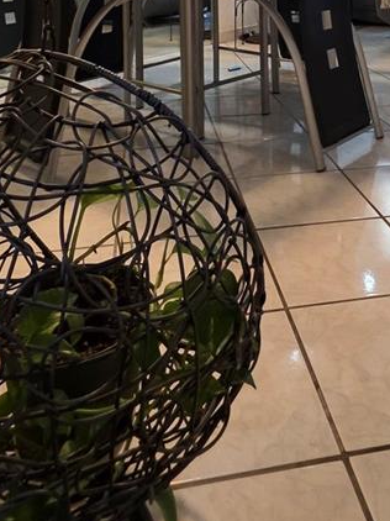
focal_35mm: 37
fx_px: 556
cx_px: 247
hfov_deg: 38.4
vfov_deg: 40.9
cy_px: -44
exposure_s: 1/60
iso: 320
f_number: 1.9
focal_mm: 2.2
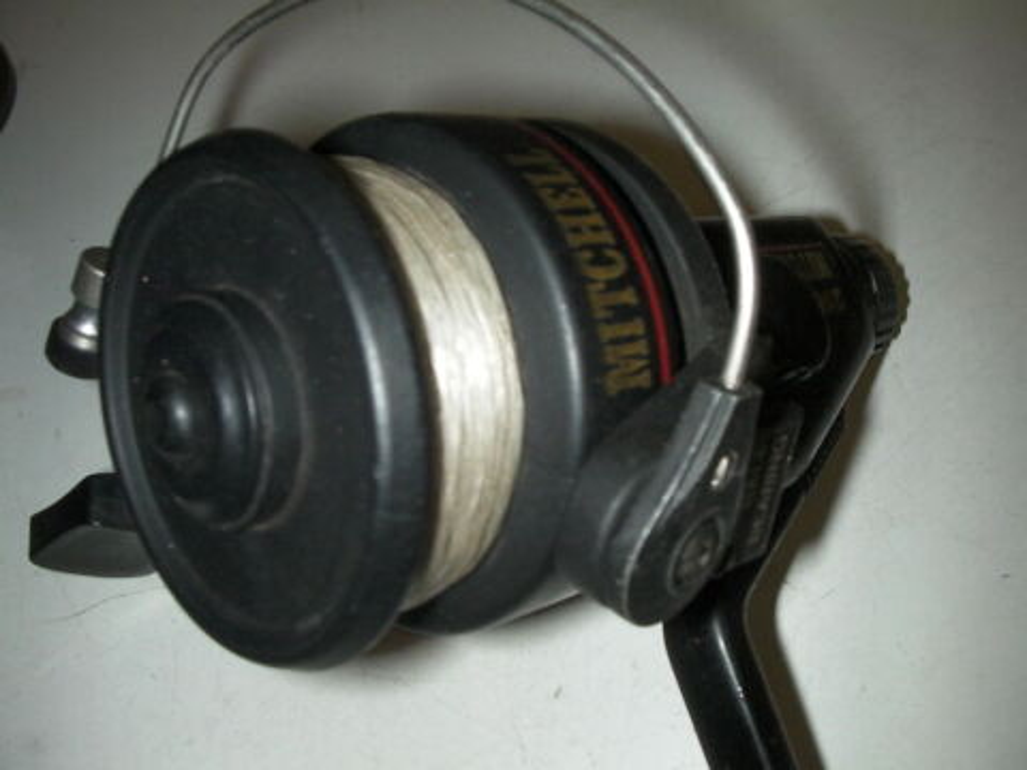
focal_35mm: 38
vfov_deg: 37.7
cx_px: 514
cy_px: 385
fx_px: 1127
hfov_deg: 49.0
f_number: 5.6
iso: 200
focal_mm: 6.3
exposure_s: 1/30
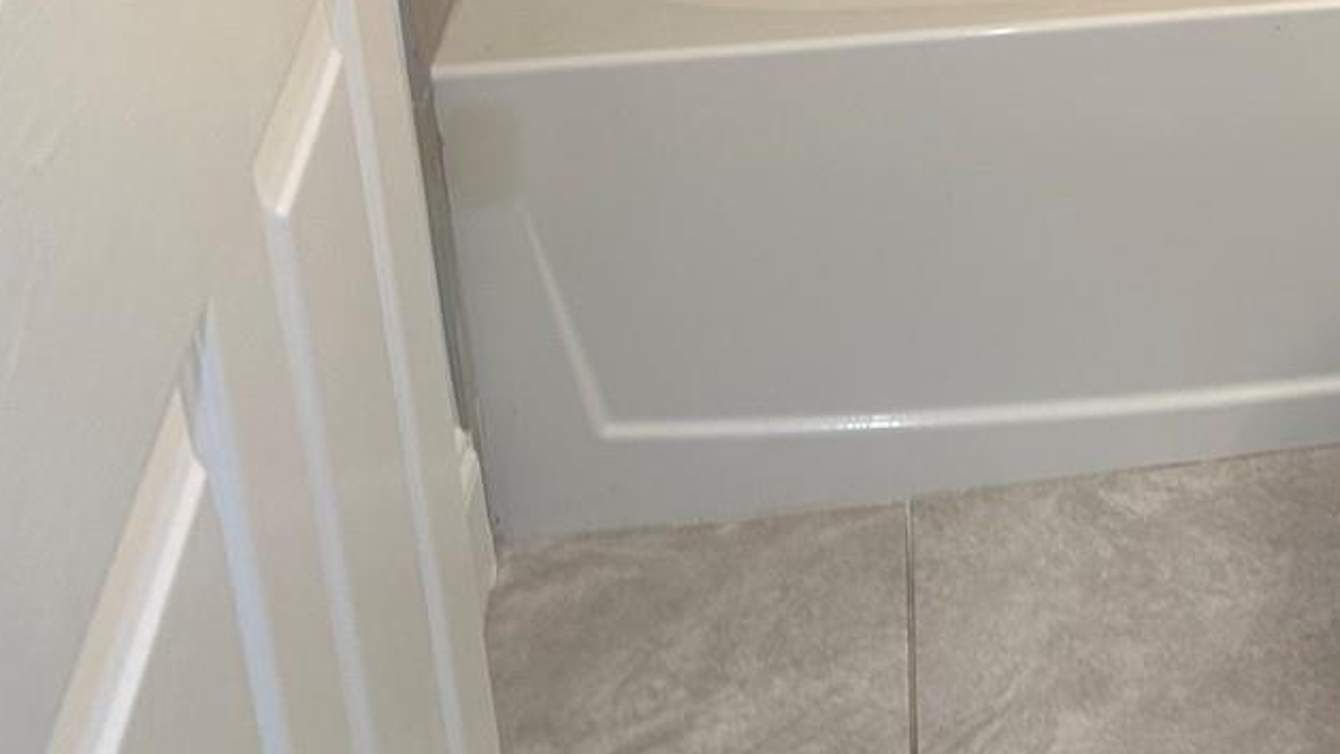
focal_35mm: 72
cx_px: 1587
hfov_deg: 26.3
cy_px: -147
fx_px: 2559
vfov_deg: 16.1
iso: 64
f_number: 1.5
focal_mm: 5.7
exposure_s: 1/60
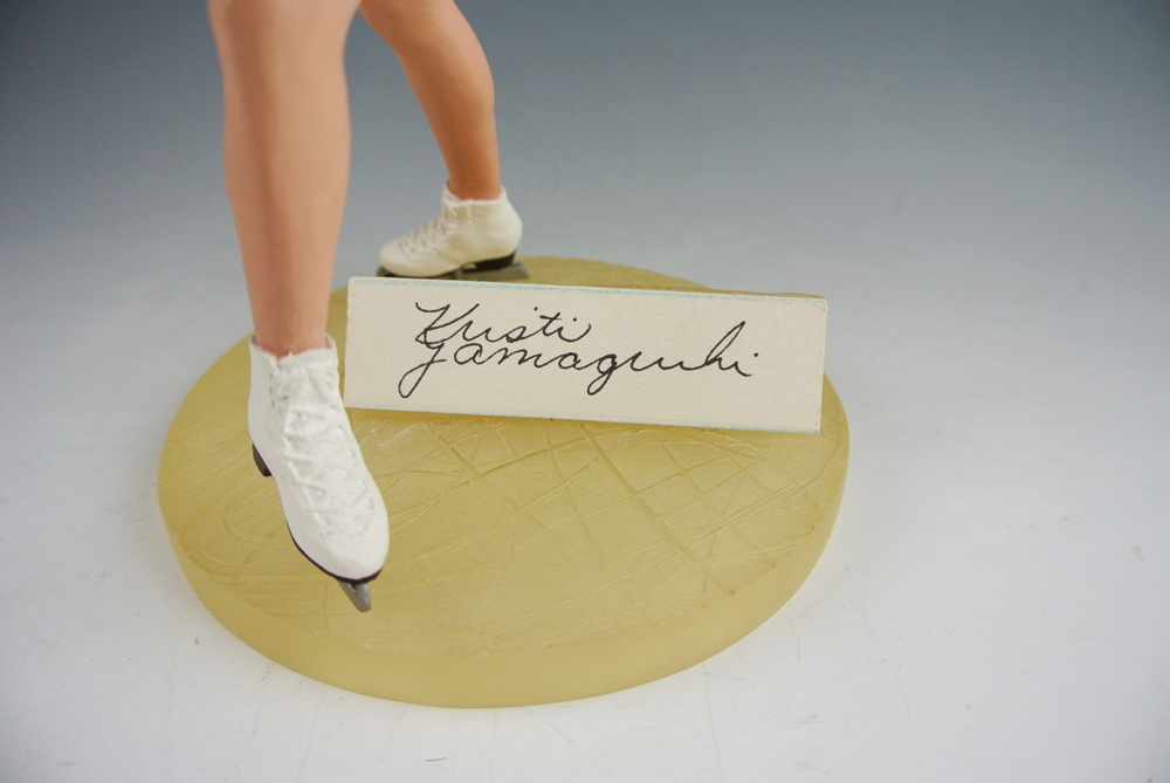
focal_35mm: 27
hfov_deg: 67.3
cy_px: 392
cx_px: 585
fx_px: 878
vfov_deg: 48.0
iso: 200
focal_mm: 10
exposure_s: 1/160
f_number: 3.5
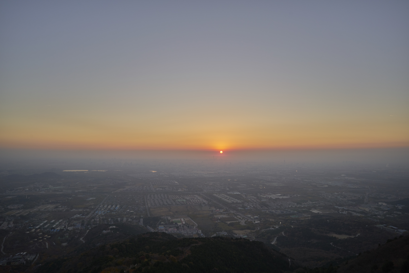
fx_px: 239
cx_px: 204
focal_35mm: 21
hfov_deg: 81.2
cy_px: 136
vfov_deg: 59.5
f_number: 8
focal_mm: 21
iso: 200
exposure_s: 1/160
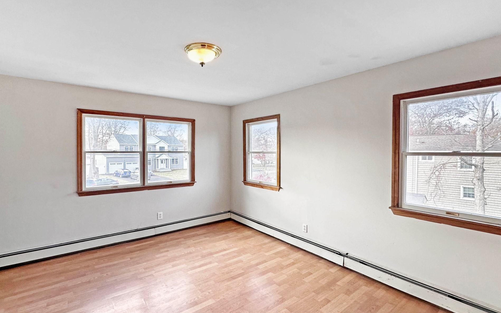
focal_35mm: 16
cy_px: 177
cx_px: 245
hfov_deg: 97.8
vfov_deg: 70.9
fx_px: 218
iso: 80
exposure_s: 1/99
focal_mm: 2.22
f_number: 2.2
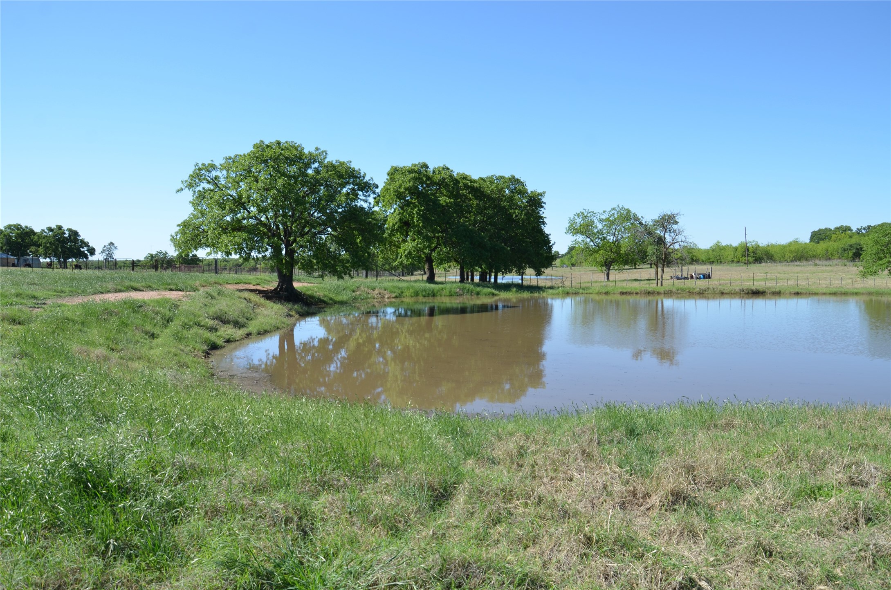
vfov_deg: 47.7
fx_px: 667
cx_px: 446
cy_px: 295
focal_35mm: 27
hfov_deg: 67.5
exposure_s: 1/250
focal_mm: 18
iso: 140
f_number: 8
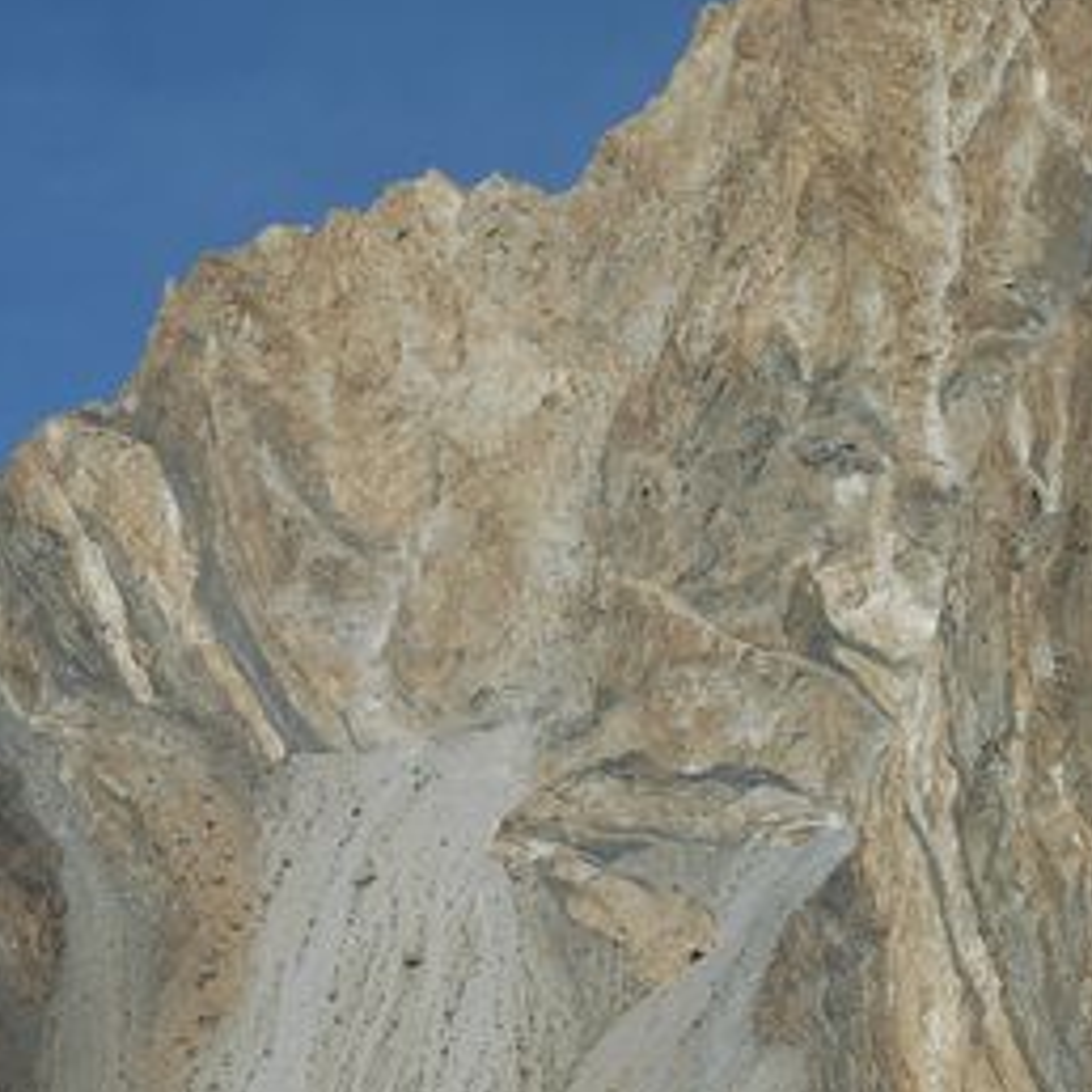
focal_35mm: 148
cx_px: 567
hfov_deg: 11.8
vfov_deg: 11.8
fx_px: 5282
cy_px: 830
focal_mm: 50
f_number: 5.6
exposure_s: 1/1600
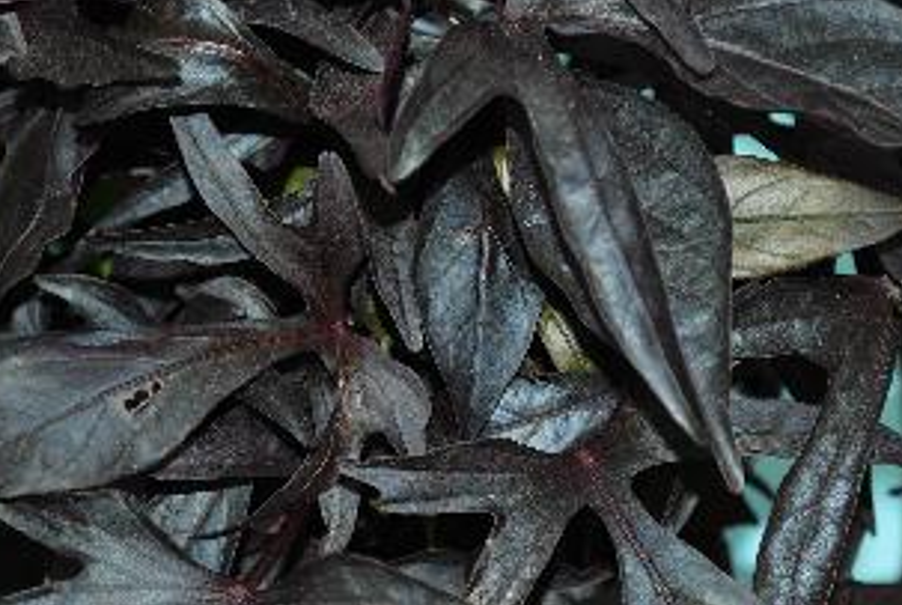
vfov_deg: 14.4
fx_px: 2384
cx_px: 470
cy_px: 340
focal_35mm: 95
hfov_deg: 21.4
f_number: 5.6
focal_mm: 48
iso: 100
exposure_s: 1/125
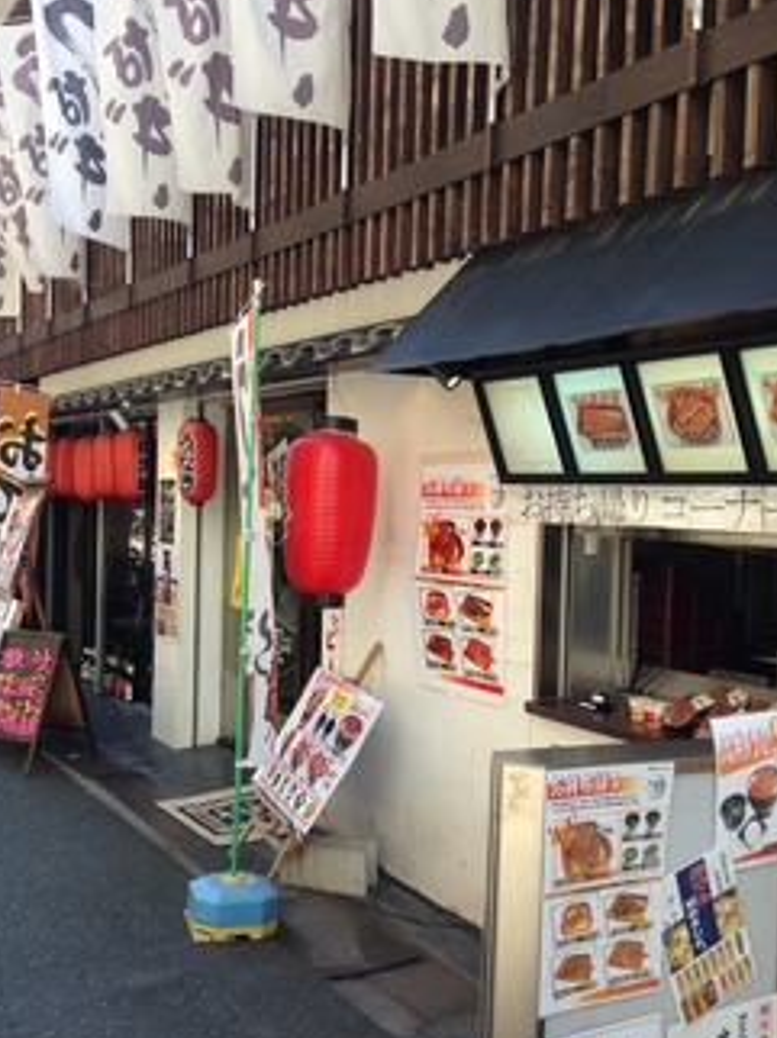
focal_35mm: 41
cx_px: 358
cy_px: 542
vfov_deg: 45.8
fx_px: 1229
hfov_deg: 35.1
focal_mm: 4.12
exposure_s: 1/218
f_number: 2.4
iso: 50
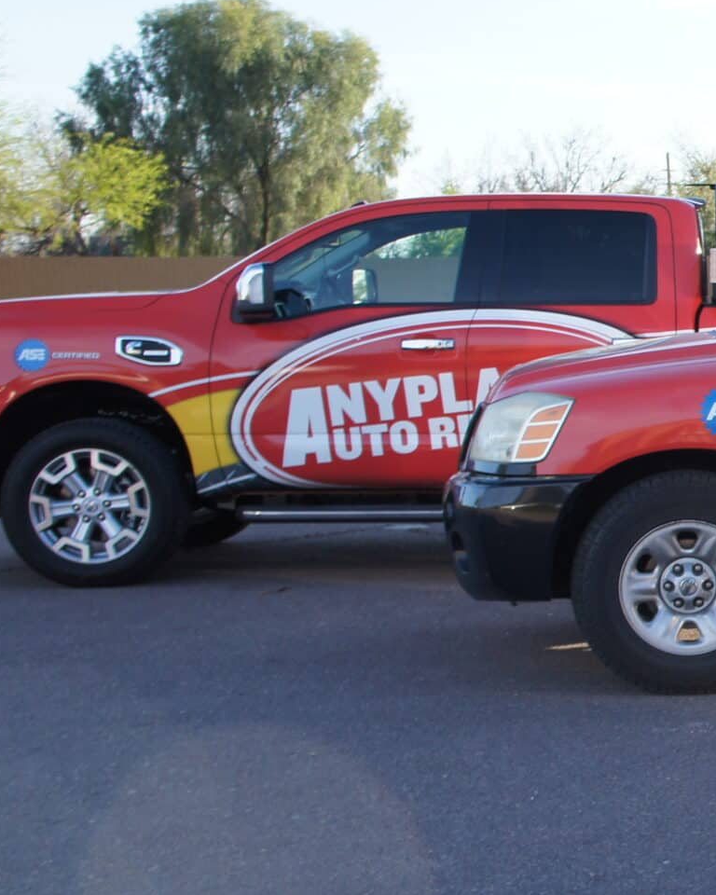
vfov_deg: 25.4
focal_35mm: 75
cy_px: 519
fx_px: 1987
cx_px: 1172
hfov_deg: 17.6
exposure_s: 1/250
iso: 200
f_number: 5
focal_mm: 20
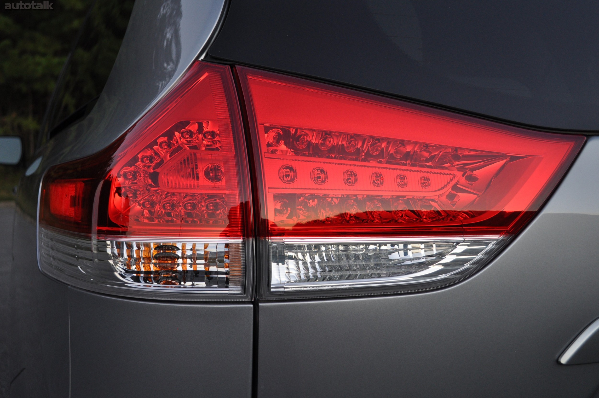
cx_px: 300
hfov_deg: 49.6
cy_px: 199
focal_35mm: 39
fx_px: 648
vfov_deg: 34.1
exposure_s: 1/60
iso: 500
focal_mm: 26
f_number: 4.2
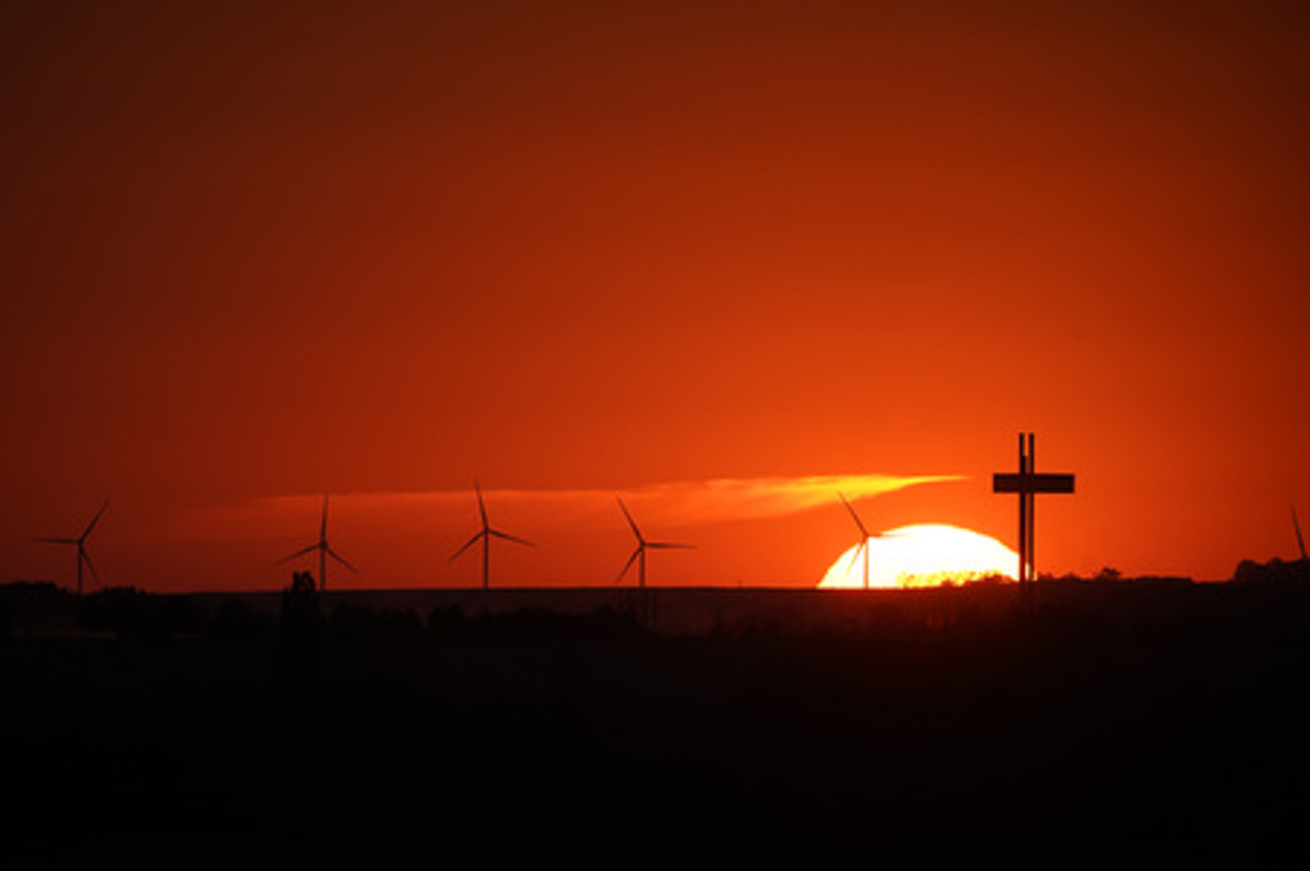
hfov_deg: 3.4
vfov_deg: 2.3
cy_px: 436
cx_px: 655
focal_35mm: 600
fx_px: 21817
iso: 320
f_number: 7.1
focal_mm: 600
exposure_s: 1/1600
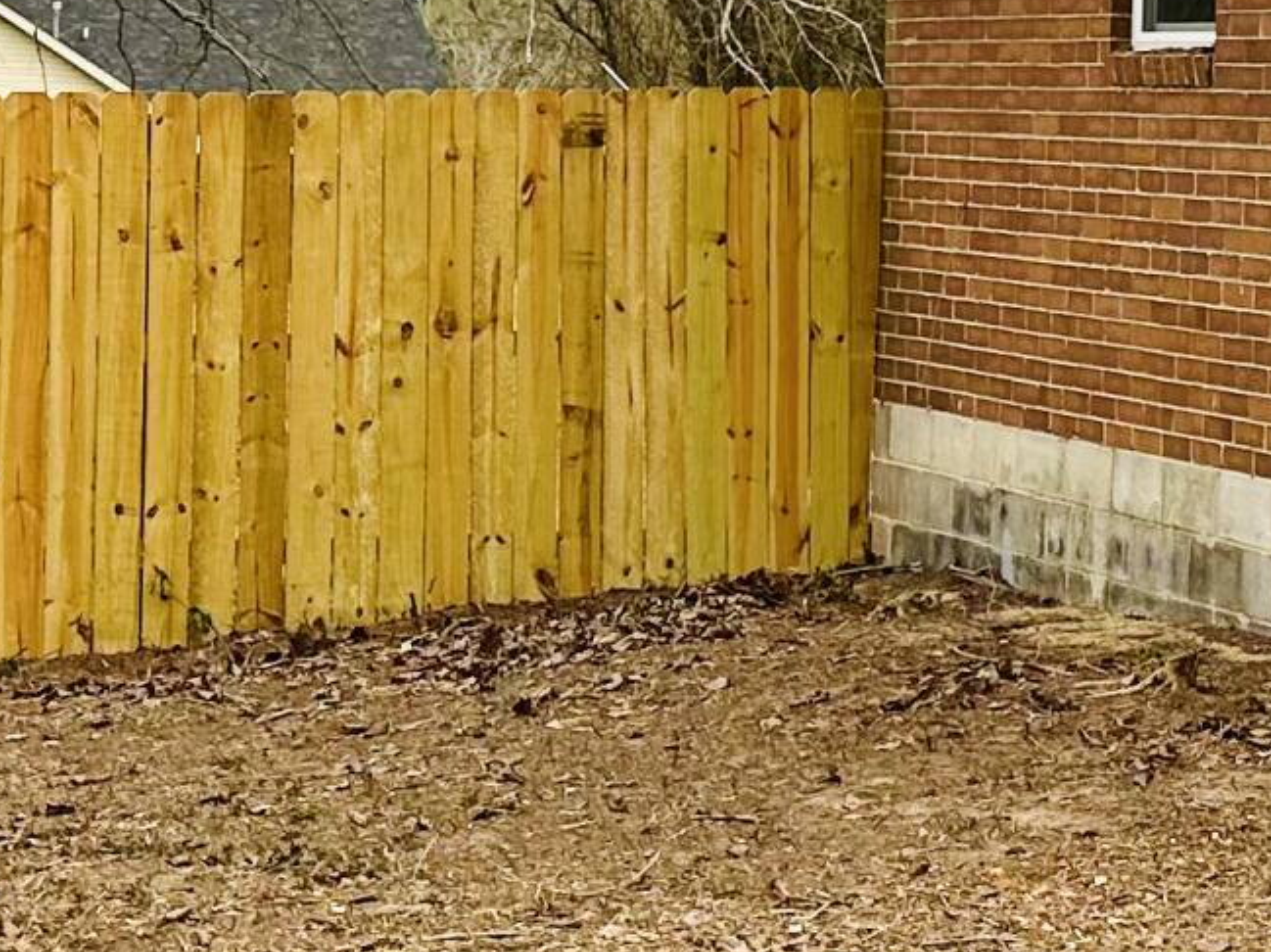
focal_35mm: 111
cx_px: 1817
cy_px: 74
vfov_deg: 13.2
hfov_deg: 16.4
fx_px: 4073
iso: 80
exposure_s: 1/426
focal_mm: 6.86
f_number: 1.78
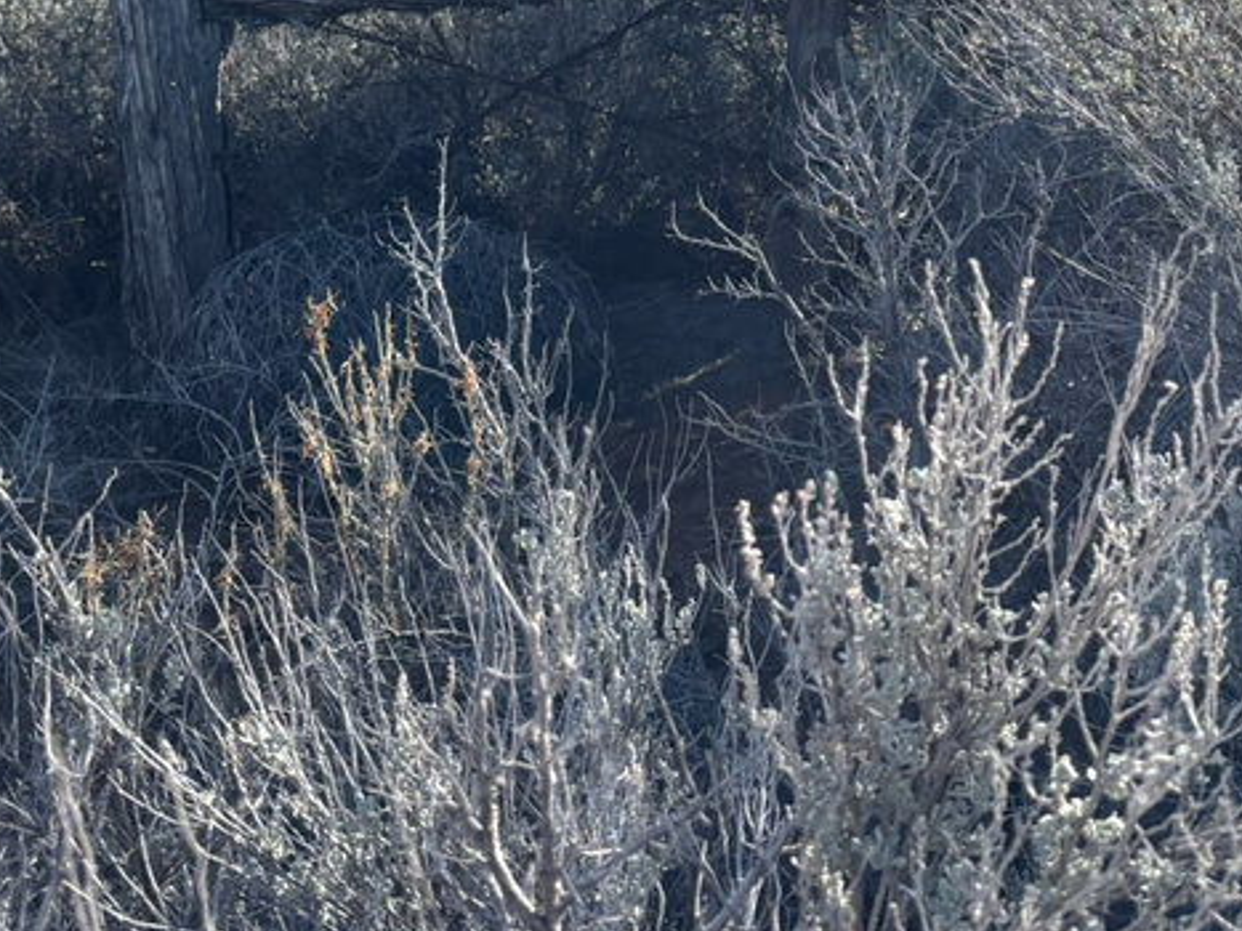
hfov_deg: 33.3
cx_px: 894
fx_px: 2045
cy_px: 104
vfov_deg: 24.9
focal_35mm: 57
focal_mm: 5.96
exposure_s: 1/2639
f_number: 1.6
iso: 50
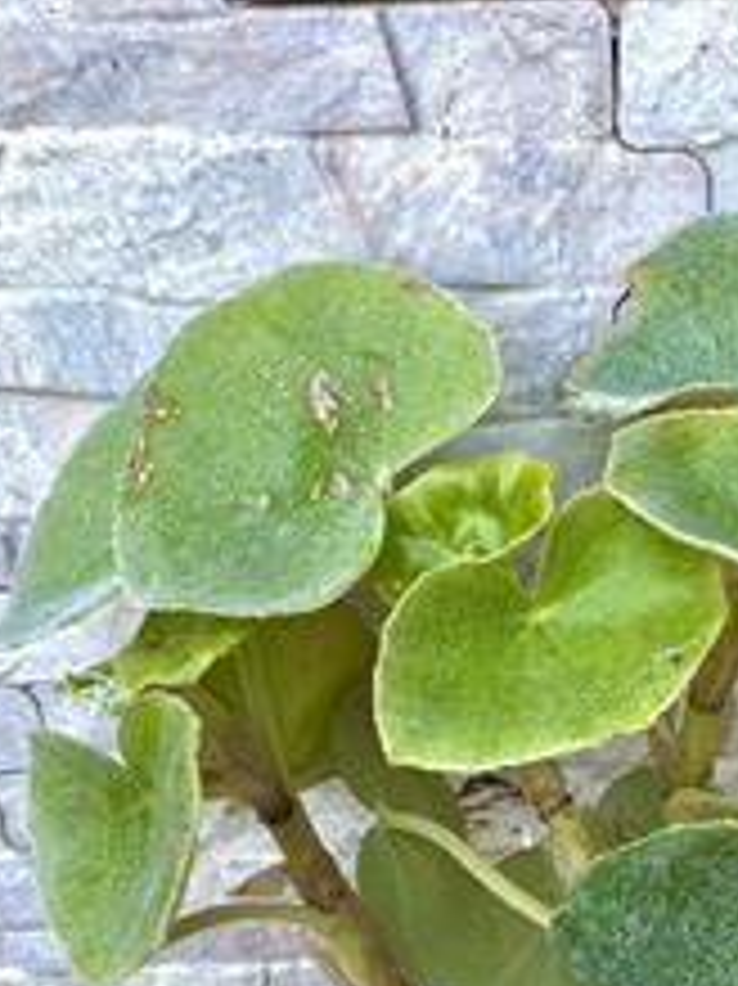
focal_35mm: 49
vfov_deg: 37.6
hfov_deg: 29.2
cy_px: 781
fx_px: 1394
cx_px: 554
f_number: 1.8
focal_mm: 4.25
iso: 50
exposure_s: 1/122
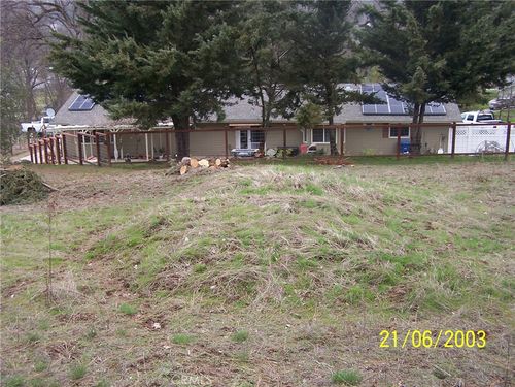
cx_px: 258
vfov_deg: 37.7
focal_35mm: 38
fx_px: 565
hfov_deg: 49.0
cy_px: 194
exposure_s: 1/90
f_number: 2.8
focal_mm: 6.3
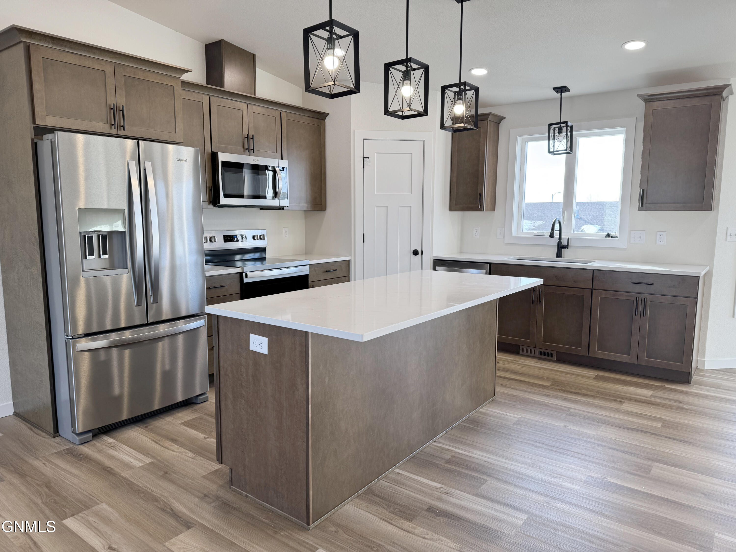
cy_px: 276
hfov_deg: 71.6
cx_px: 368
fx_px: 510
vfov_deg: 56.8
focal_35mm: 24
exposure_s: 1/145
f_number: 1.78
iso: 64
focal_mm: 6.76
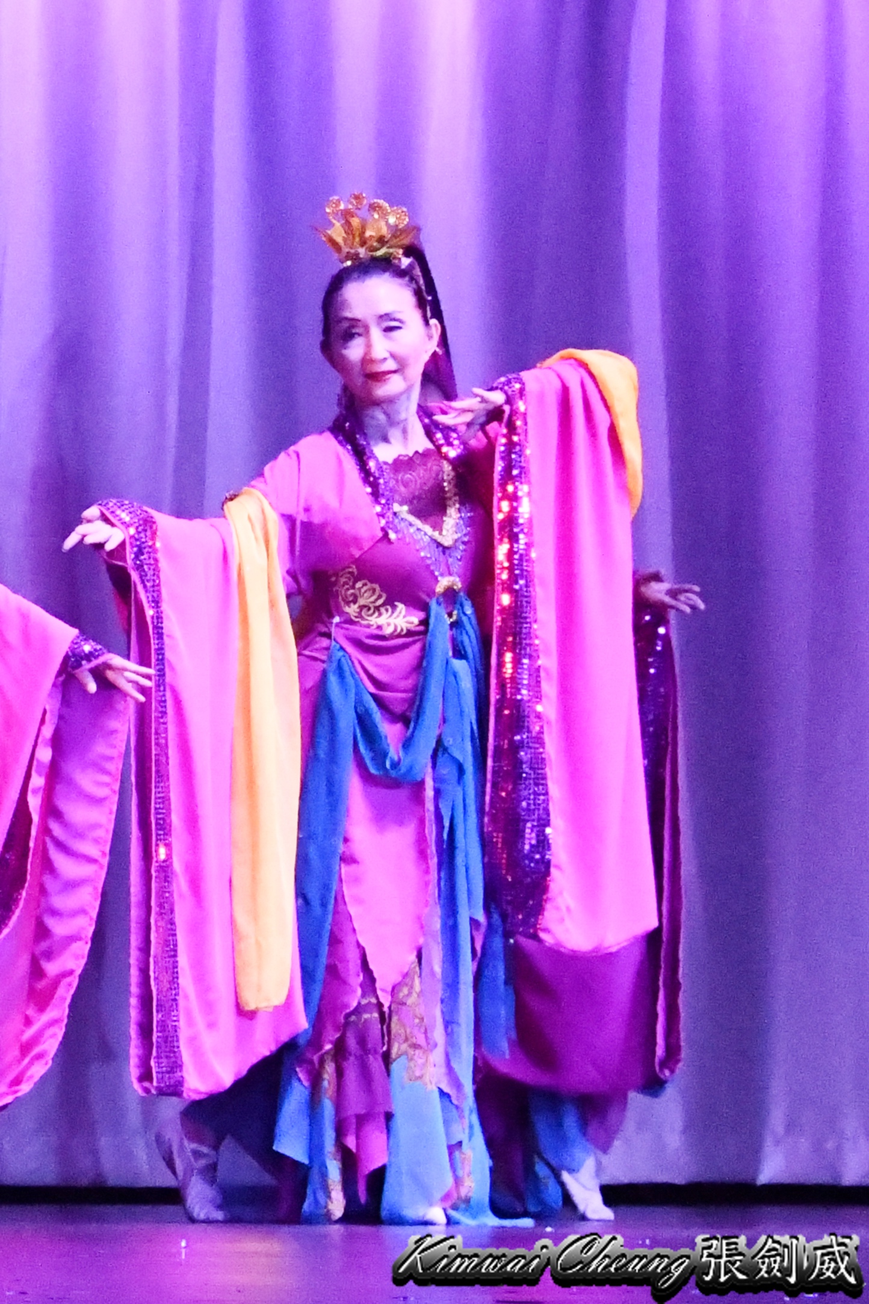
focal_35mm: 48
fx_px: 1738
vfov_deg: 41.1
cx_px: 434
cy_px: 652
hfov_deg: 28.1
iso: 12800
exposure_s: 1/640
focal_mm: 48
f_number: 9
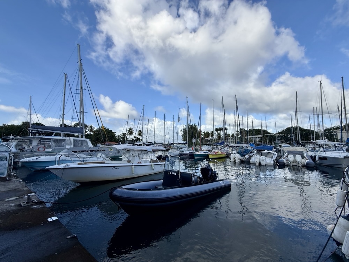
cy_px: 131
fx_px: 141
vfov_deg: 85.7
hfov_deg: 102.1
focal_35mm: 14
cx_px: 174
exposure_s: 1/2024
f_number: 2.2
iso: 50
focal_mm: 2.22
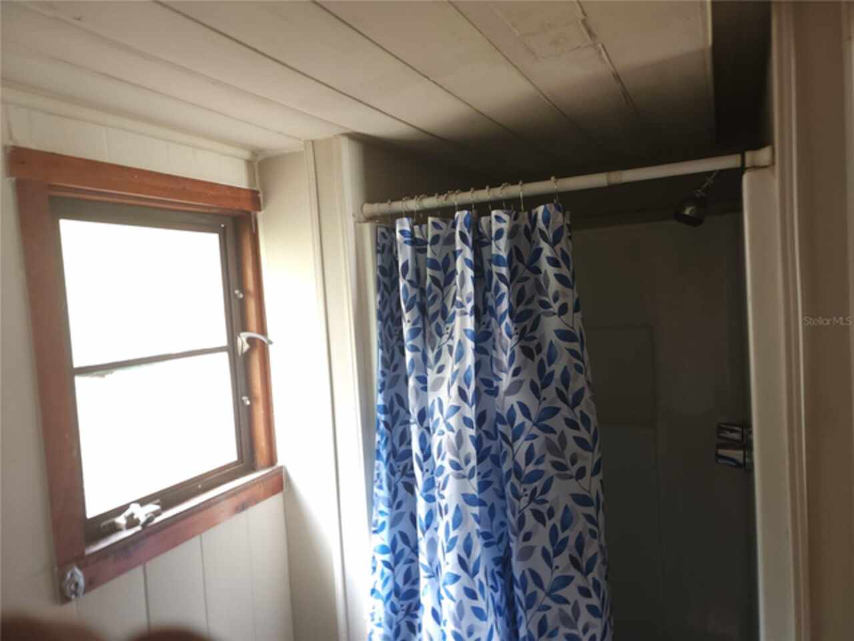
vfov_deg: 58.9
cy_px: 320
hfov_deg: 73.9
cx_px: 427
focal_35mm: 23
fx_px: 567
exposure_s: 1/2
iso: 12
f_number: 1.8
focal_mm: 6.4
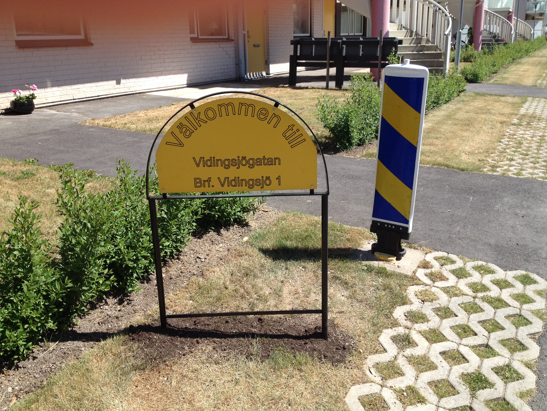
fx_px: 553
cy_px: 206
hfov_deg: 52.6
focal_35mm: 35
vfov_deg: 40.7
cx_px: 274
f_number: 2.4
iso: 50
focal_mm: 4.28
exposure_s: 1/1104
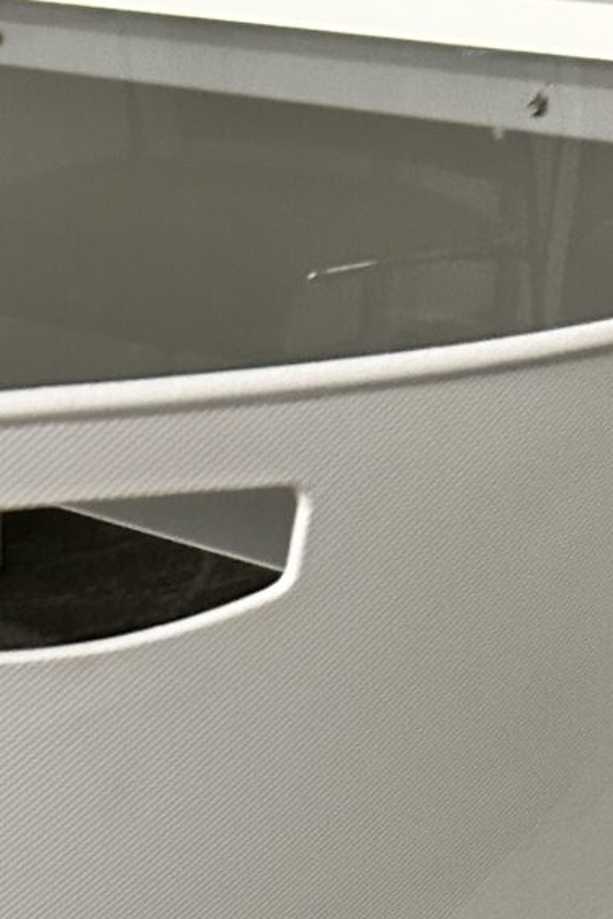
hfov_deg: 13.7
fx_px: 2476
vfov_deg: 18.6
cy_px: 1383
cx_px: -116
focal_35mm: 97
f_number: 1.5
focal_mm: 5.7
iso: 200
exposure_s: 1/60
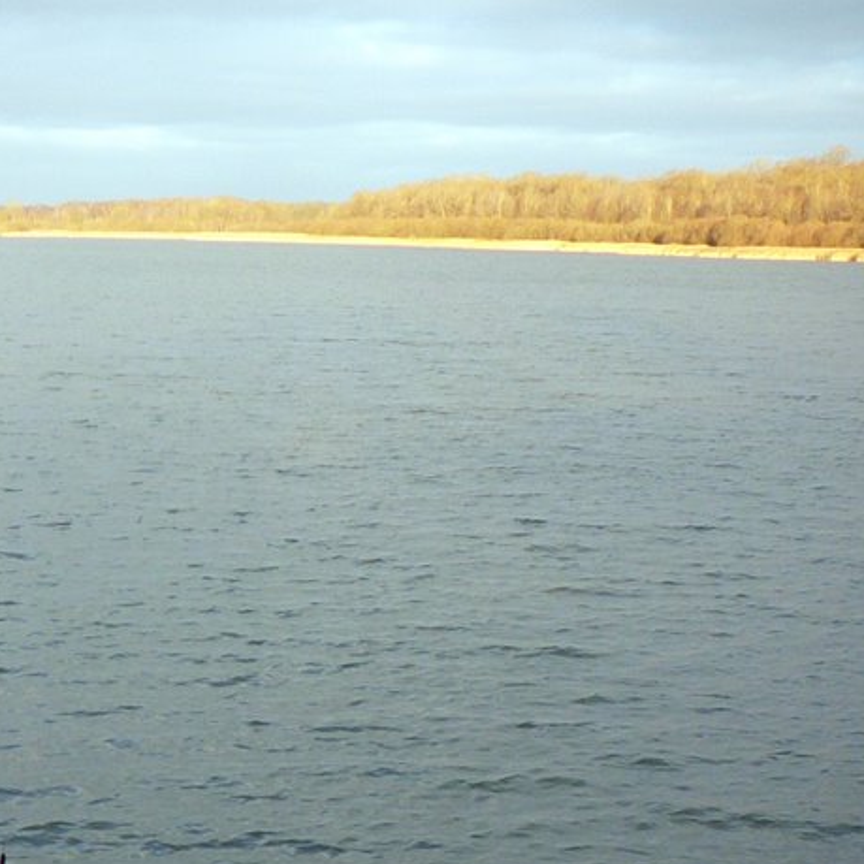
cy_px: 708
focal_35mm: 69
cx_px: 53
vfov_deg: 24.5
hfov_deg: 24.2
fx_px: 1948
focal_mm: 5.2
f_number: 2.8
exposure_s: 1/200
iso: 80
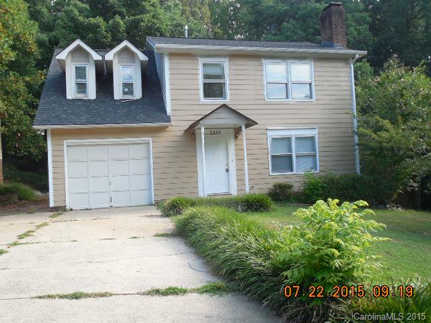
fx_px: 386
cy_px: 162
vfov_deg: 45.4
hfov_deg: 58.4
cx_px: 216
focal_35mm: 31
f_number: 3.6
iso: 125
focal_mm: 5.6
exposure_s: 1/200
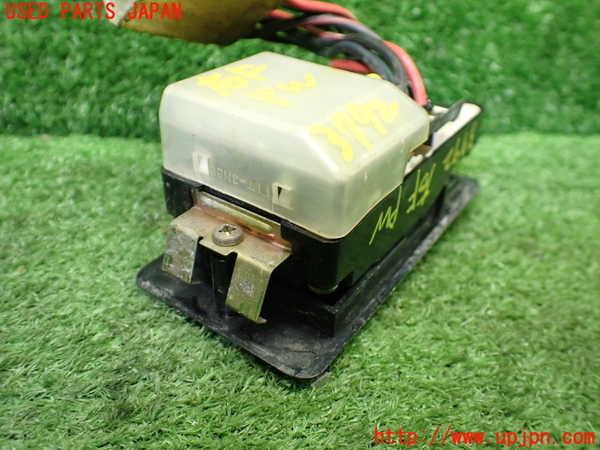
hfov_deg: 60.0
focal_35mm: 30
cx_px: 300
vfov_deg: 46.8
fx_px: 520
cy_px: 225
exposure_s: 1/60
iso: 800
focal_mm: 5.4
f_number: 2.3
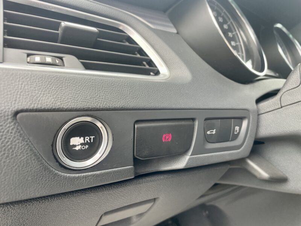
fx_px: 226
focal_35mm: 26
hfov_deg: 67.3
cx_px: 150
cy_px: 113
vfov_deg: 53.1
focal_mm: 4.2
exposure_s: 1/121
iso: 80
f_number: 1.6
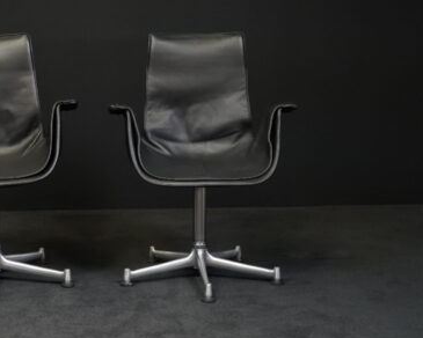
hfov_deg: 26.3
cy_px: 157
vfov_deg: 21.6
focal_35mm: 71
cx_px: 87
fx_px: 889
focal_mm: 46
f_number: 7.1
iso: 5000
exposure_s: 1/125
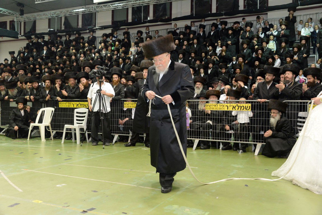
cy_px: 108
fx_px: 322
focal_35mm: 36
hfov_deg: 53.1
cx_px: 161
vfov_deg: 36.9
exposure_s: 1/100
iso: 5000
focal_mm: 36
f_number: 6.3
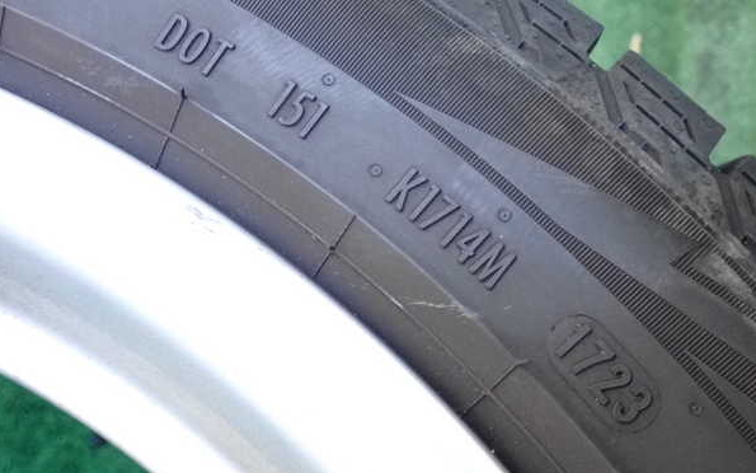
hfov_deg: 42.6
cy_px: 235
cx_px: 377
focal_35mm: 47
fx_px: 968
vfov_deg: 27.4
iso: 1600
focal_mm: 7.84
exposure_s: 1/125
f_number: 2.9
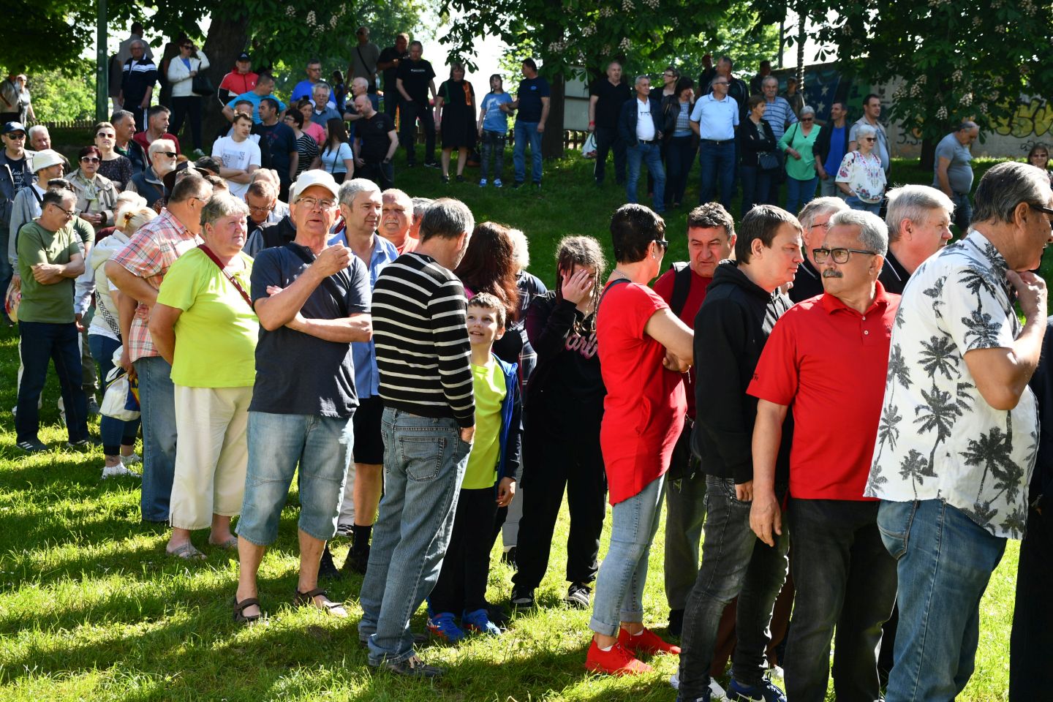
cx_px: 526
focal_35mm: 52
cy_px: 351
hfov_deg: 38.2
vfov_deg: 26.0
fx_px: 1521
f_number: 5.6
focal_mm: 35
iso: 200
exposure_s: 1/250
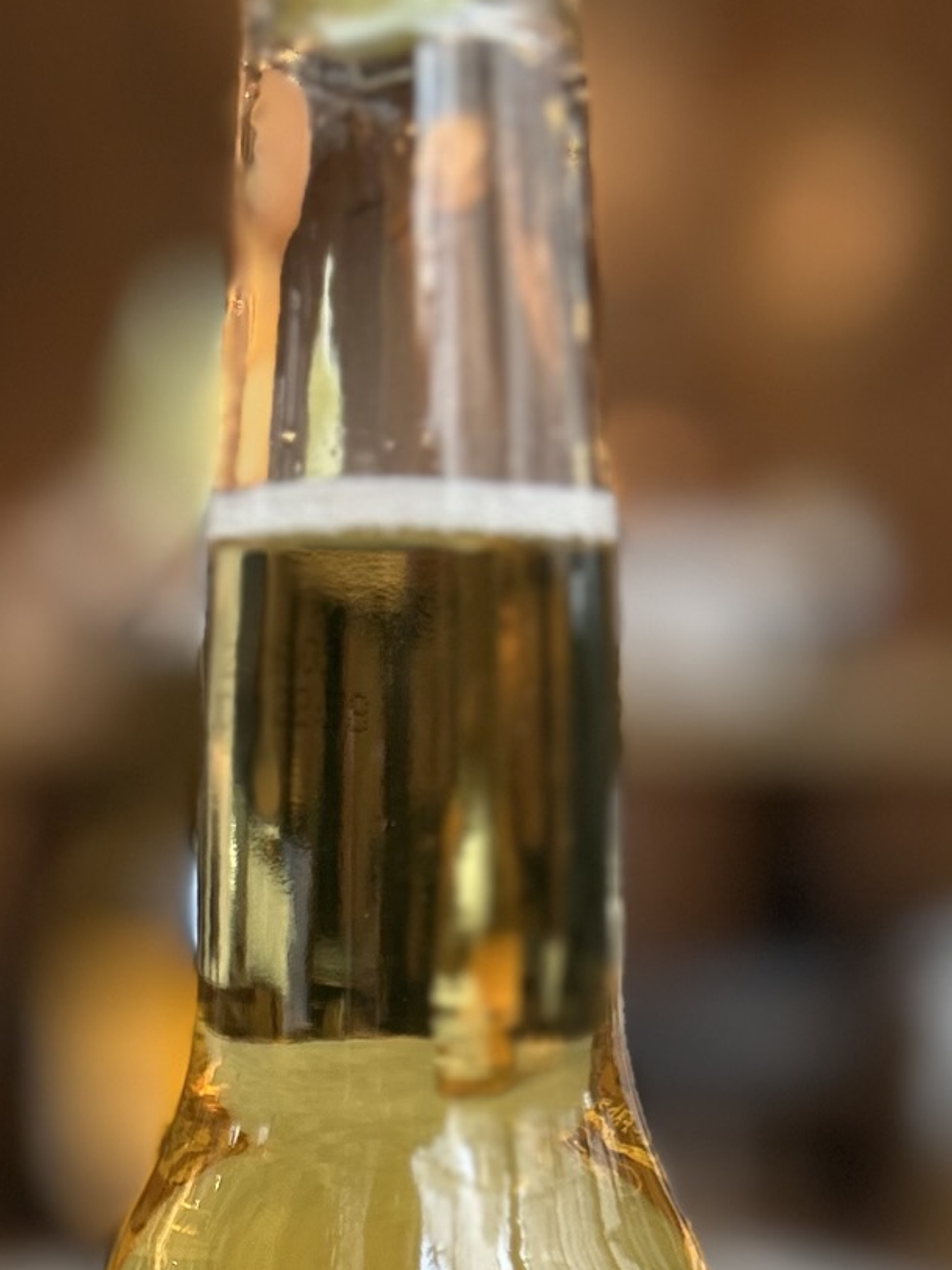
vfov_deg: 27.2
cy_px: 1464
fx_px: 2349
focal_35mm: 64
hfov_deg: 22.8
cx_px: 314
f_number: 1.5
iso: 80
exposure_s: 1/100
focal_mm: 5.7
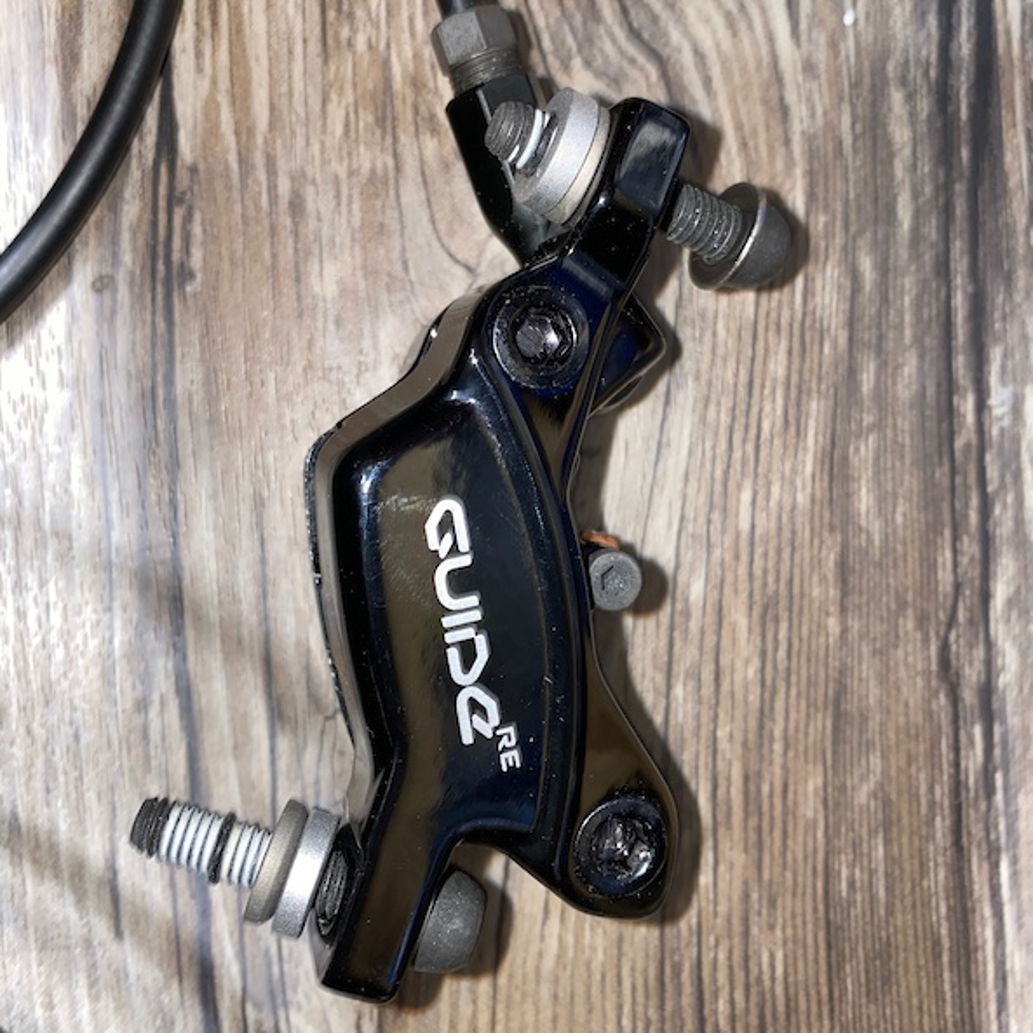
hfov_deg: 52.5
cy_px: 453
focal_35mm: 31
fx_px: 1047
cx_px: 519
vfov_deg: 52.4
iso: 32
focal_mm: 4.25
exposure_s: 1/6
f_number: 1.8
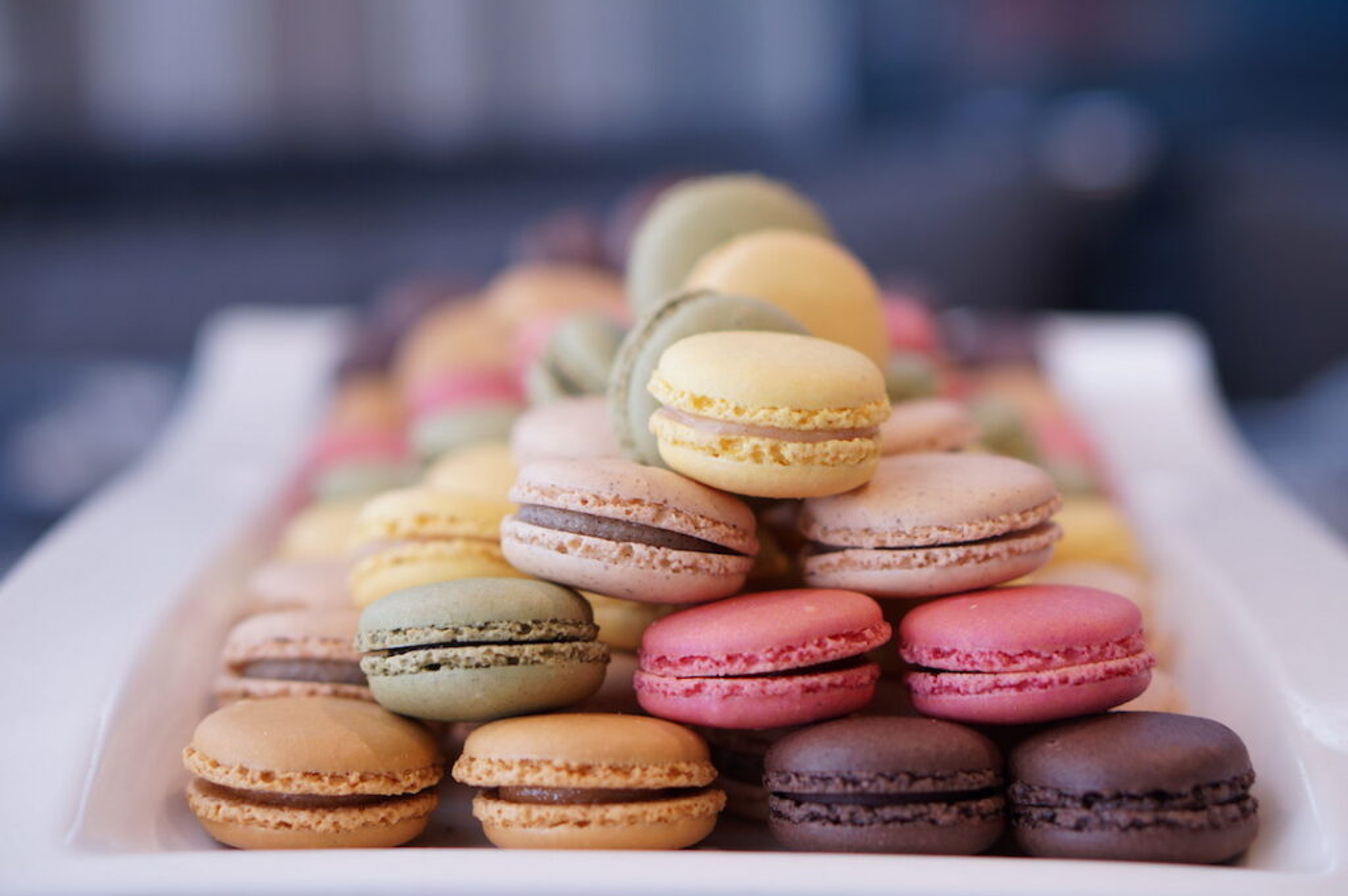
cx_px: 674
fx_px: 2806
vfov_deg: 18.2
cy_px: 448
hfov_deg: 27.0
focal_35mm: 75
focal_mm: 50
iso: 200
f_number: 2.2
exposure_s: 1/80
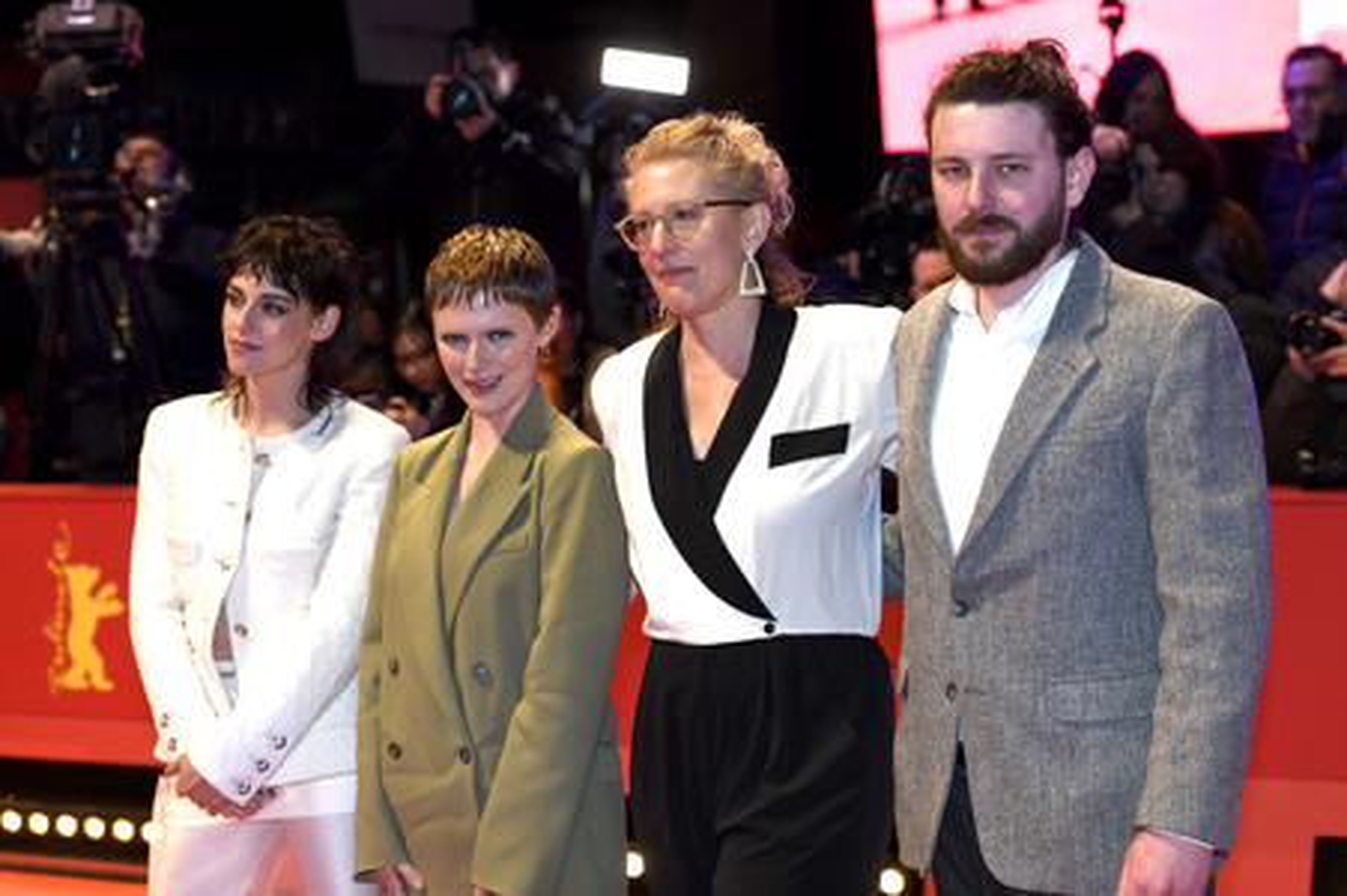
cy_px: 448
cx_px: 674
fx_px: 2916
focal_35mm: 78
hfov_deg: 26.0
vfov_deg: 17.5
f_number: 5
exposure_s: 1/250
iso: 800
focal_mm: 78
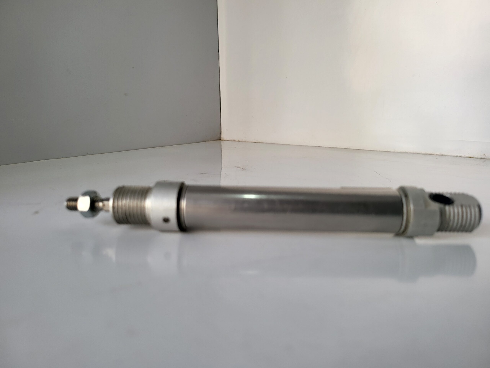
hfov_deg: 71.6
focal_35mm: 24
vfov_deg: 56.8
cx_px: 245
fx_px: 340
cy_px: 184
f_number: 1.8
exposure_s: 1/170
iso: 40
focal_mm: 5
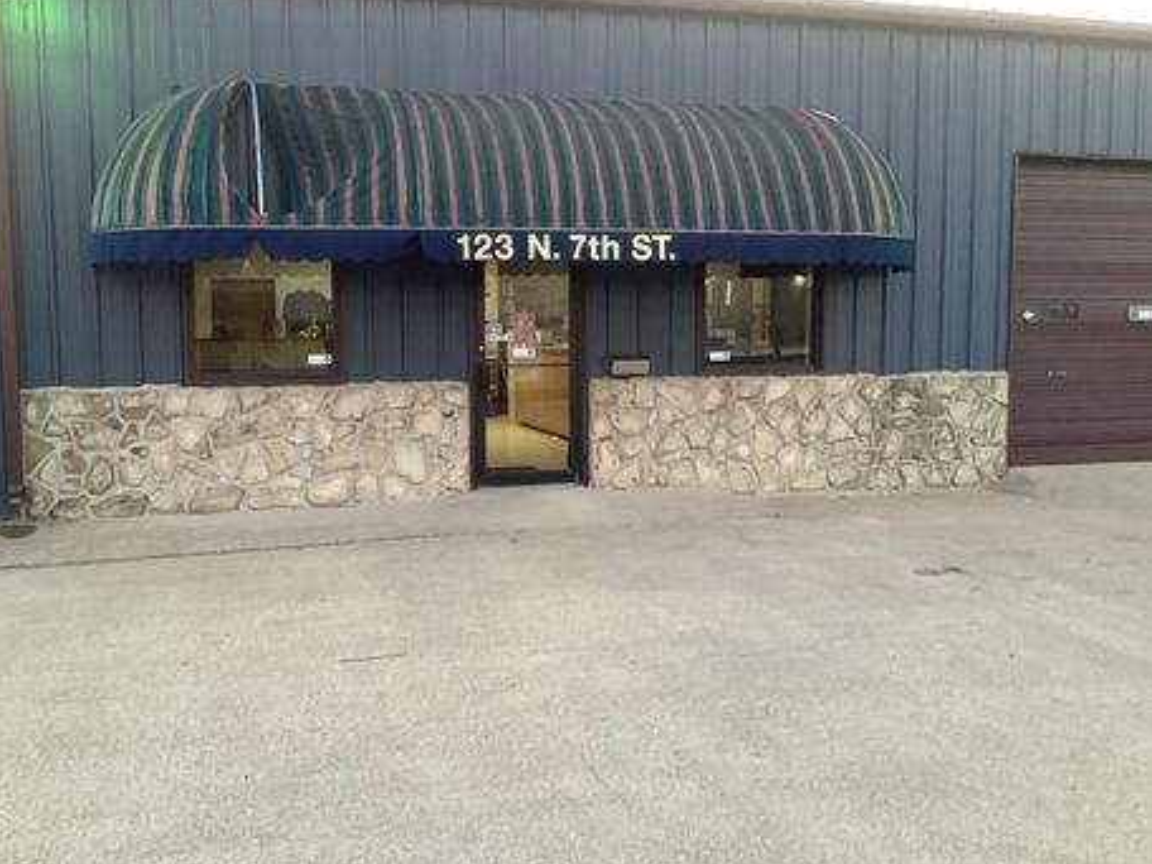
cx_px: 525
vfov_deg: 41.8
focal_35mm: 34
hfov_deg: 53.9
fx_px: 1131
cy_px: 421
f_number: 2.4
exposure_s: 1/60
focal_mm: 3.3
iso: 400
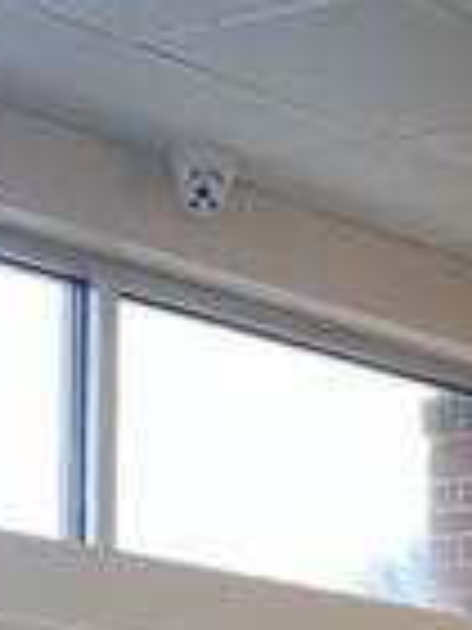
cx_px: 1227
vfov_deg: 11.8
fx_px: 2873
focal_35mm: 158
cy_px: 1015
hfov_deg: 8.4
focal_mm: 5.7
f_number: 1.5
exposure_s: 1/120
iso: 40
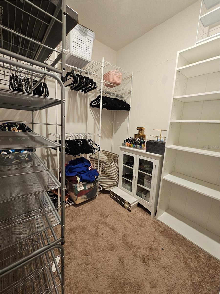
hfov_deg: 89.9
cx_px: 110
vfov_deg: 106.2
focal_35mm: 13
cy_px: 147
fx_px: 110
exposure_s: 1/30
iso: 320
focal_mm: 2.2
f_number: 2.2
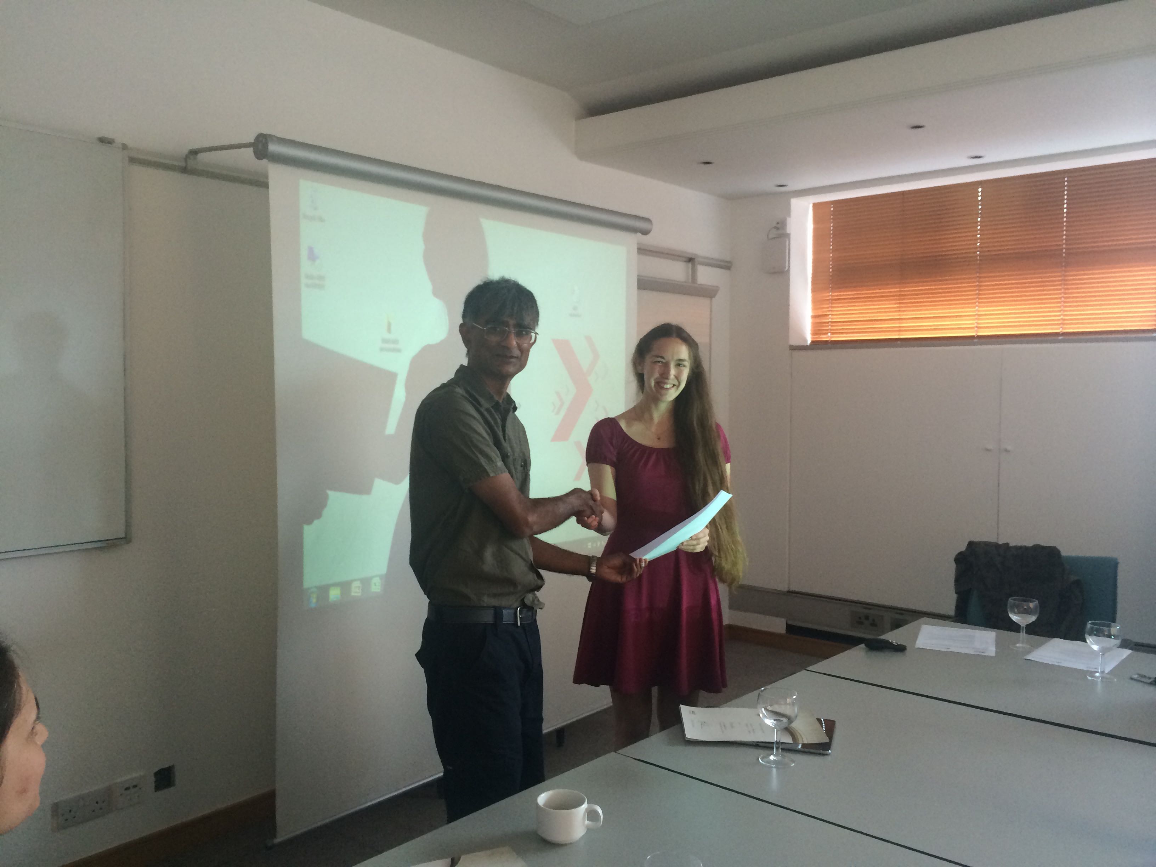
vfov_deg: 46.8
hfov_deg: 60.0
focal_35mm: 30
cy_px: 434
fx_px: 1002
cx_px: 578
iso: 100
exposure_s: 1/30
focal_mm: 4.12
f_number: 2.2
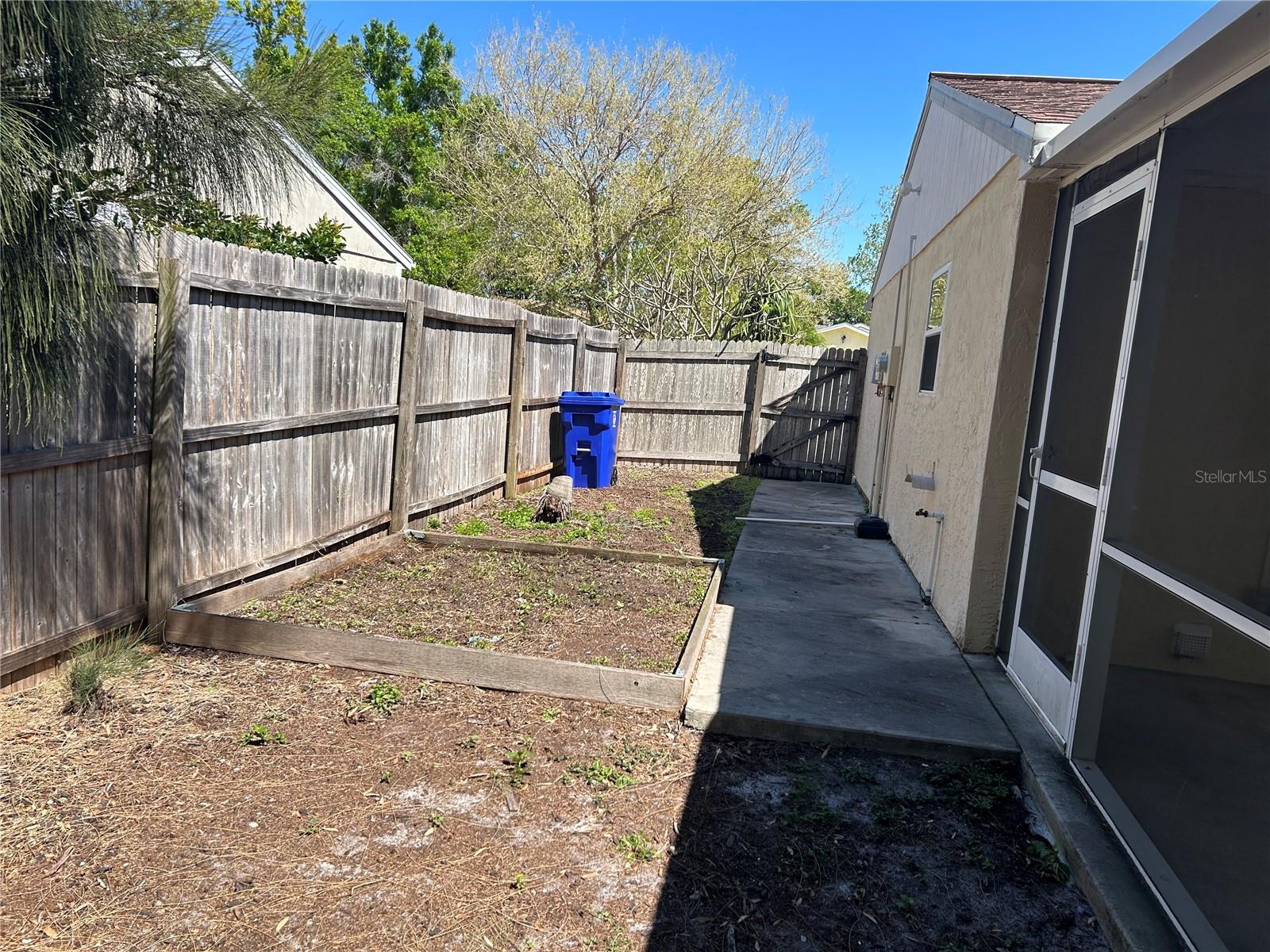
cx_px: 635
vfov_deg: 53.1
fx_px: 954
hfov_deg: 67.3
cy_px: 476
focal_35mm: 26
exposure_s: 1/2353
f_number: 1.5
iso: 50
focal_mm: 5.7
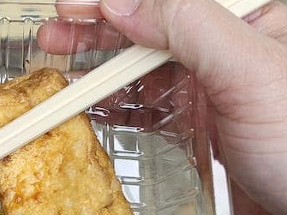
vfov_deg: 26.3
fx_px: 456
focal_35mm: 55
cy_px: 152
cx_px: -19
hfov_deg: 31.5
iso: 10
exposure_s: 1/180
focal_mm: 6.3
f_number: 1.7
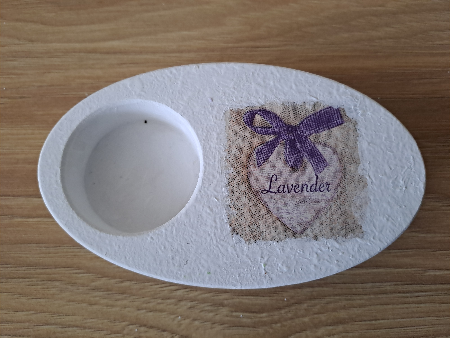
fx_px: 325
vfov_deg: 54.9
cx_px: 225
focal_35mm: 25
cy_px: 169
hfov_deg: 69.4
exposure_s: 1/30
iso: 320
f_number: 1.8
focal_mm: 4.65
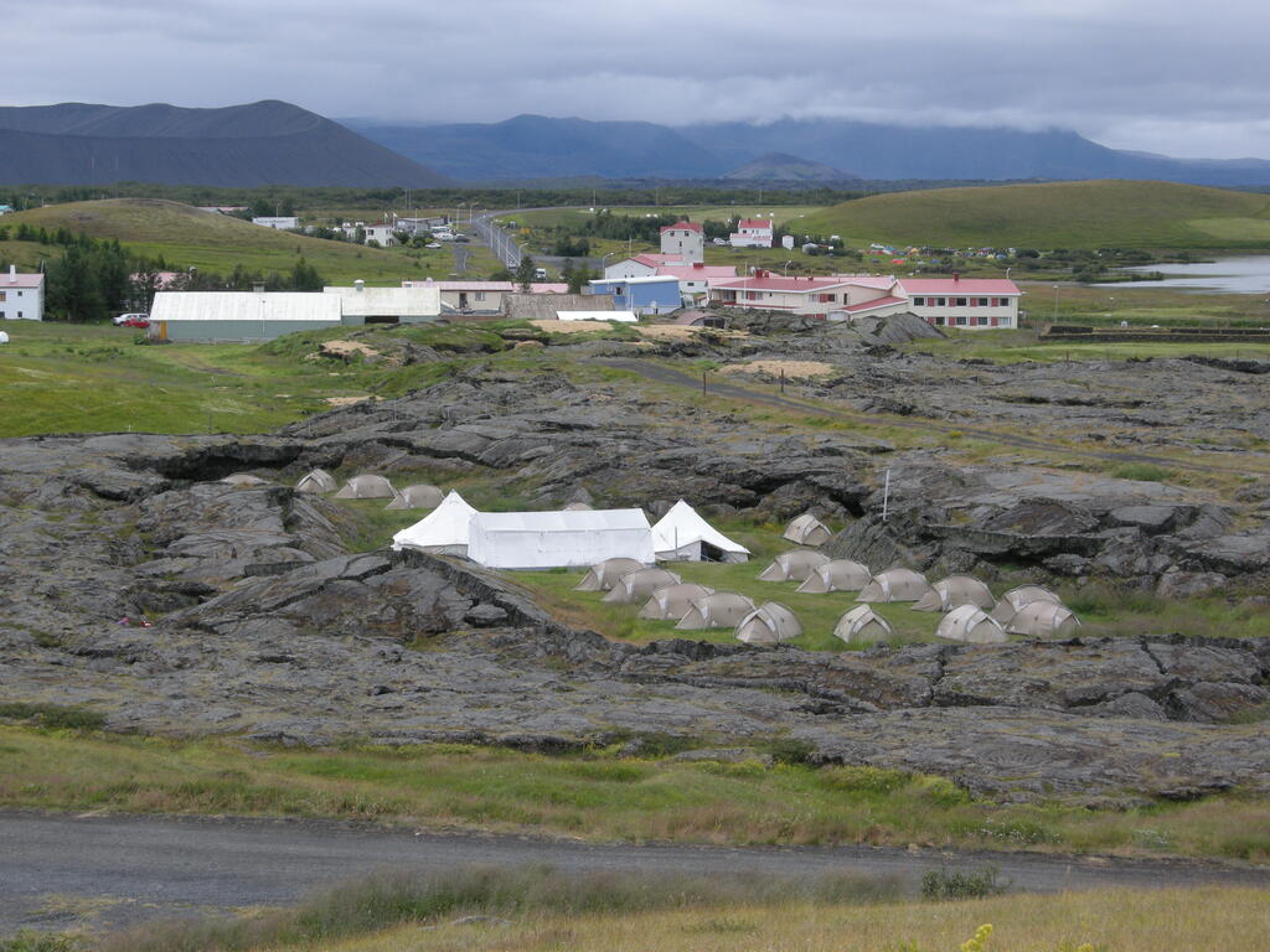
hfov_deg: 22.5
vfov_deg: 17.0
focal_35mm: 87
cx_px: 635
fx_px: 3192
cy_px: 476
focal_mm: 18.6
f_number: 5.3
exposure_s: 1/272
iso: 100
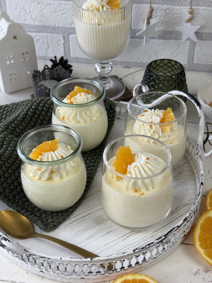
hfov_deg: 30.3
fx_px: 392
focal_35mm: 48
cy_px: 142
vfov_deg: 39.7
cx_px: 106
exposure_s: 1/164
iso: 64
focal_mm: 6.76
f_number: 1.78
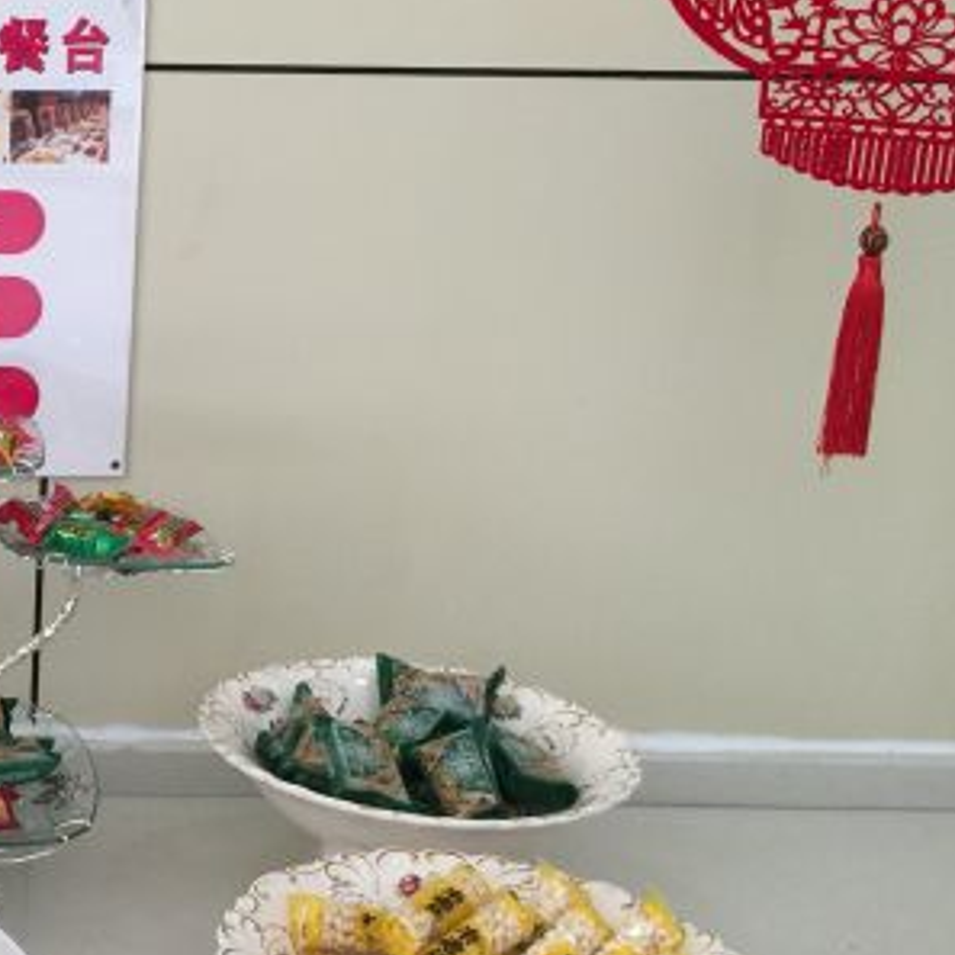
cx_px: -151
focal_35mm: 69
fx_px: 2154
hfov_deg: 23.2
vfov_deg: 25.0
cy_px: 428
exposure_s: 1/33
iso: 40
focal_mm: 4.15
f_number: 2.2
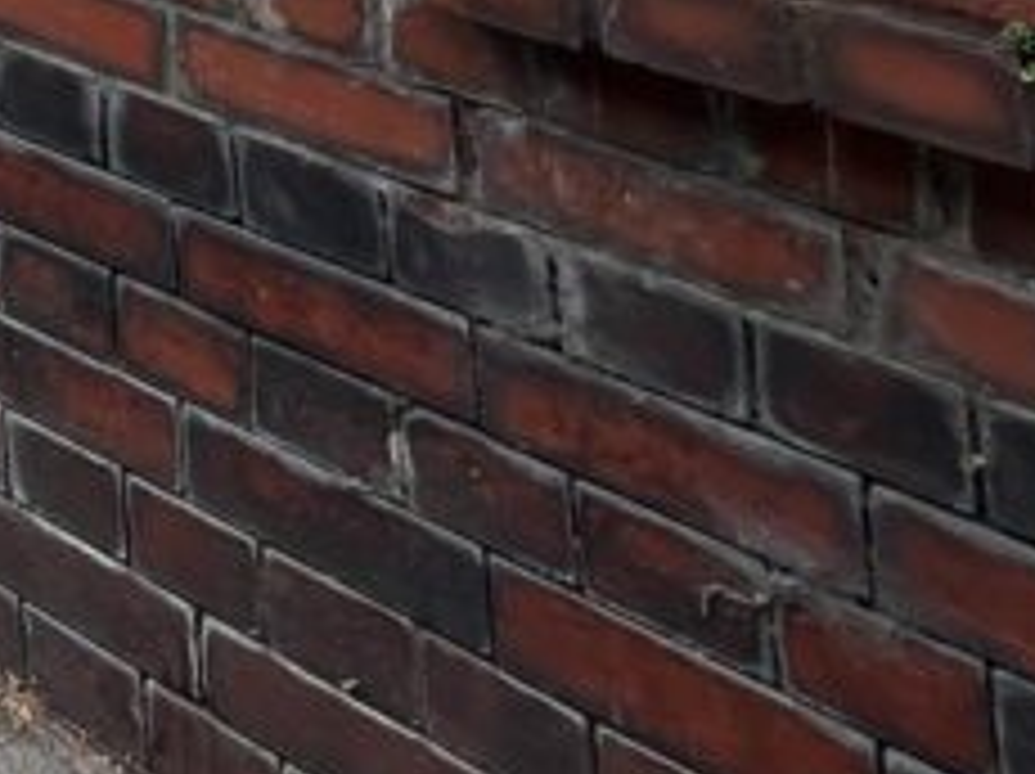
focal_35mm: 58
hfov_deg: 22.2
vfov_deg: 16.8
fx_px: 1732
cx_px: -774
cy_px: -873
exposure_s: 1/179
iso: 32
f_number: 1.8
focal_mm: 1.57
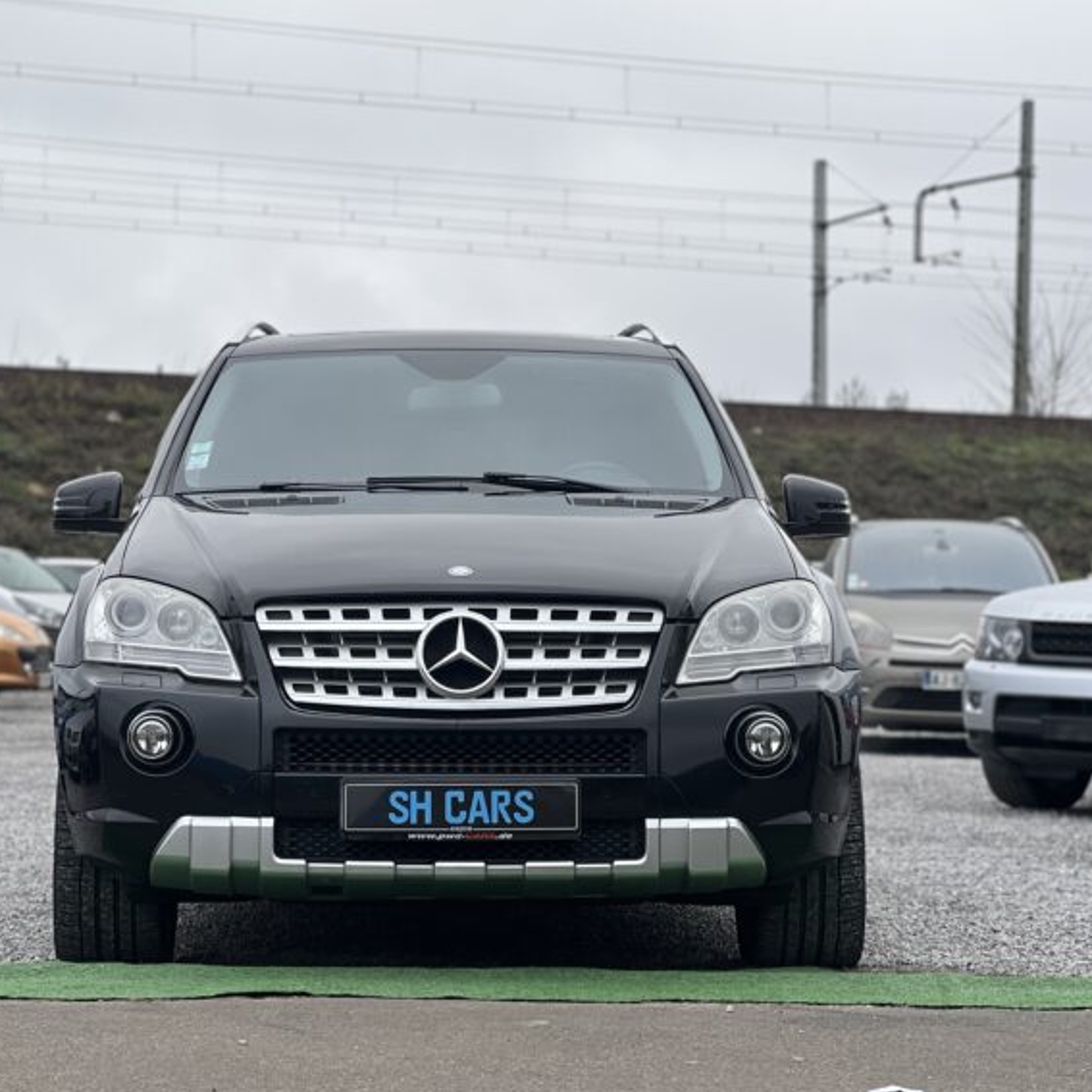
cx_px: 435
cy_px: 541
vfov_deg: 18.1
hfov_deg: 18.1
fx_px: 3426
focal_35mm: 96
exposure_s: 1/184
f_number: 2.8
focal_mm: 9
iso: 25
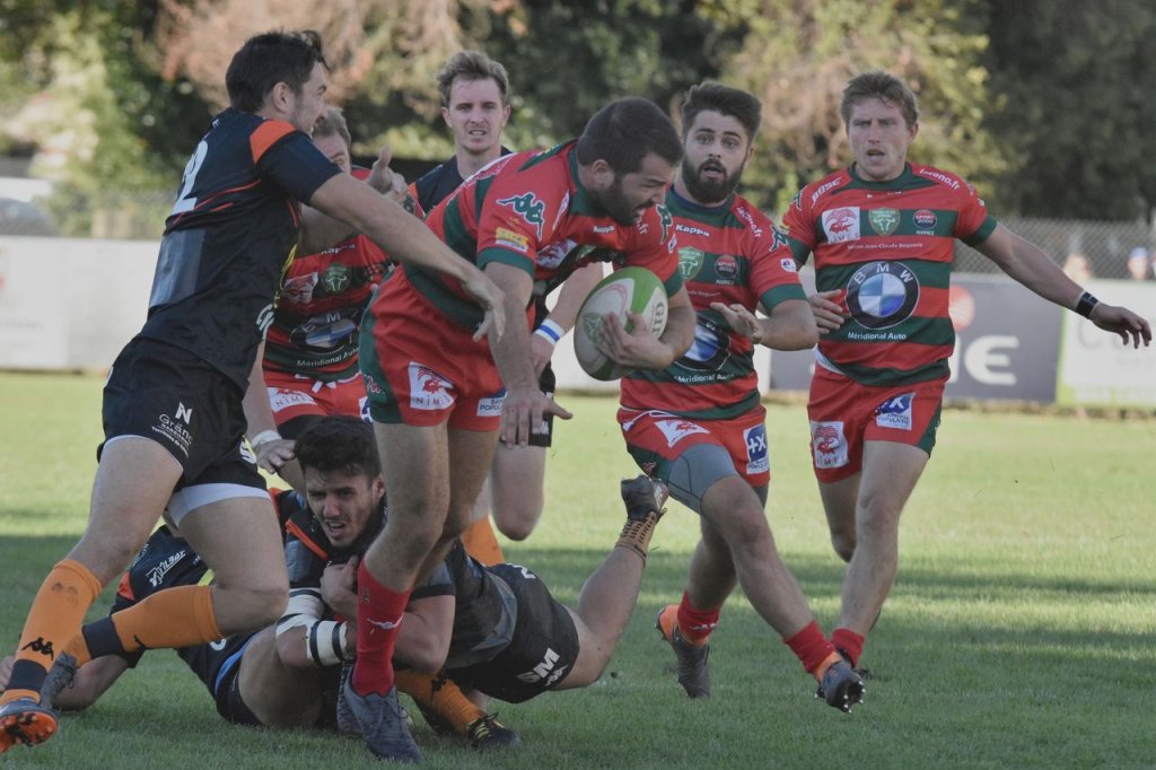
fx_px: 11556
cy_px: 385
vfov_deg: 3.8
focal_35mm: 360
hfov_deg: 5.7
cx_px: 578
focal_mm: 240
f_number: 9
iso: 1600
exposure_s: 1/1600
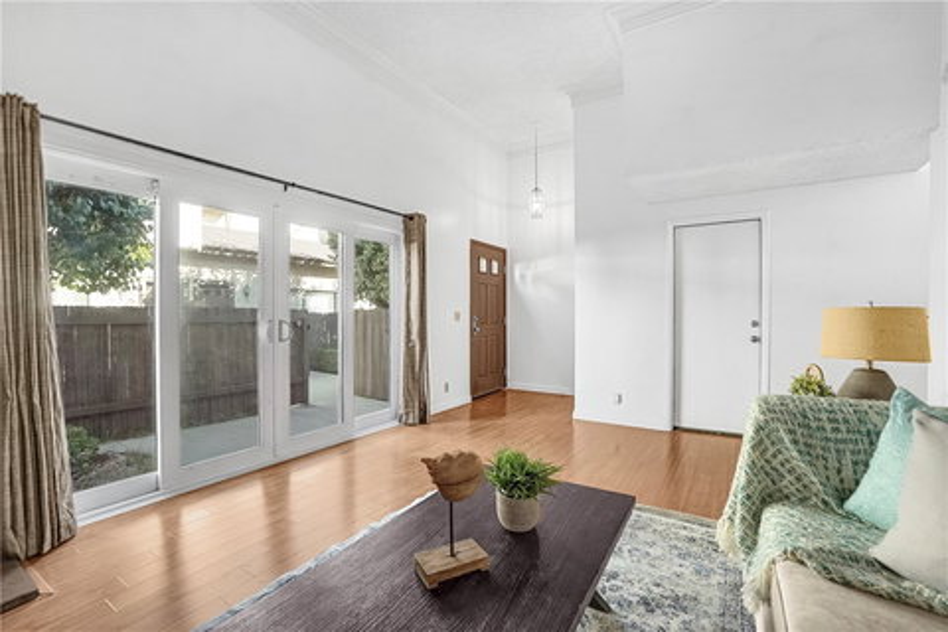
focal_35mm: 15
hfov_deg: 100.4
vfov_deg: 77.3
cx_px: 474
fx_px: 395
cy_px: 316
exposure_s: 1/100
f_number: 5
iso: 1000
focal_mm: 10
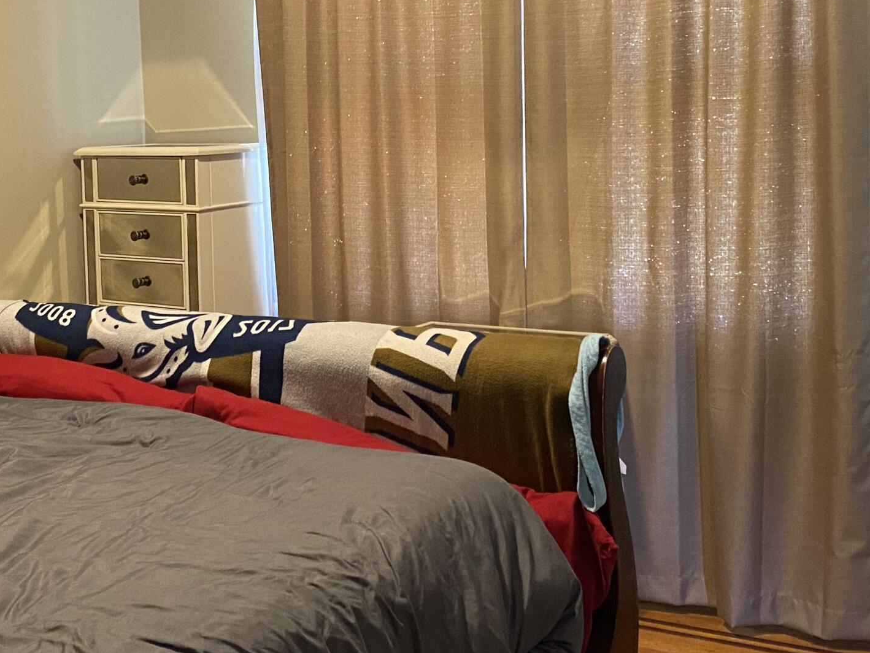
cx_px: 300
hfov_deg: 34.6
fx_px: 1383
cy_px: 190
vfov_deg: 26.3
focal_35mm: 55
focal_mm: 4.25
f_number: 1.8
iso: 500
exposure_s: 1/40
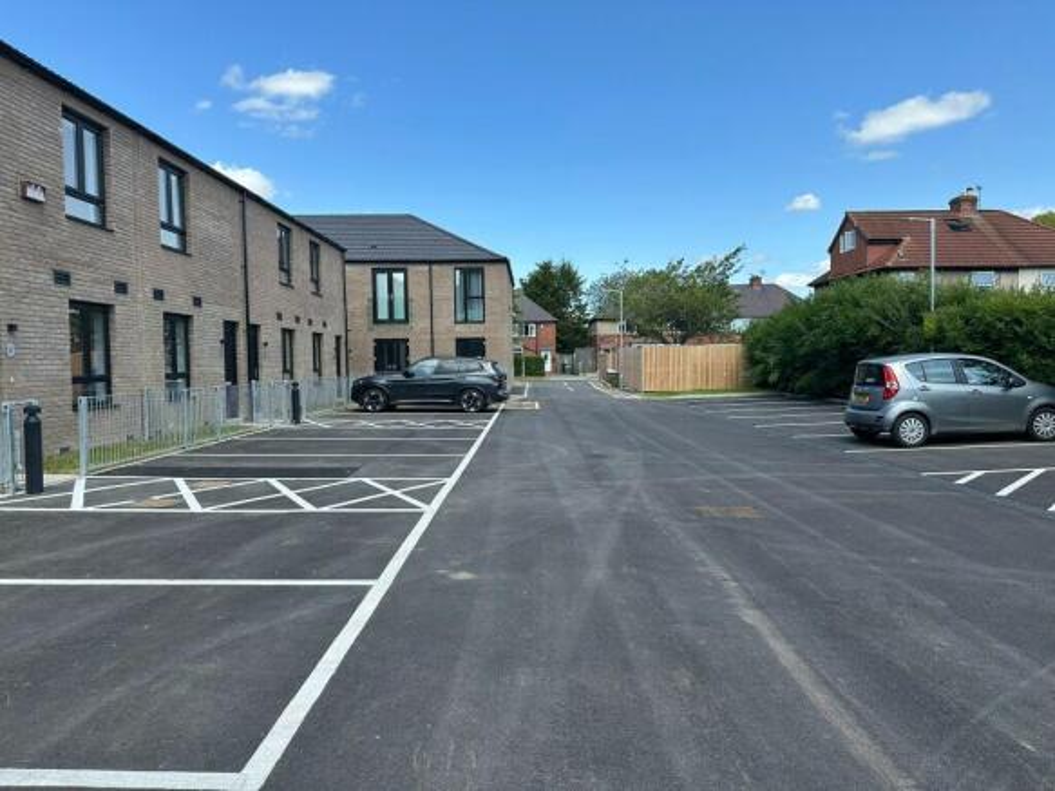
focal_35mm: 24
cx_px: 528
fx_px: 731
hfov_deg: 71.6
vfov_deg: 56.8
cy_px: 396
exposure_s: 1/2882
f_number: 1.78
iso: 80
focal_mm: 6.86
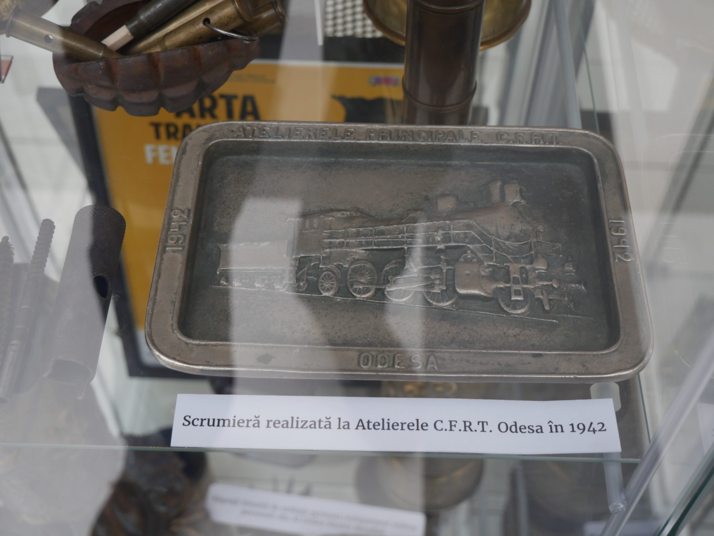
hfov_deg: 42.9
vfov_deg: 32.9
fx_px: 908
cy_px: 268
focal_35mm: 44
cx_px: 357
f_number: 4.2
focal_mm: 22
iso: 400
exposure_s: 1/60
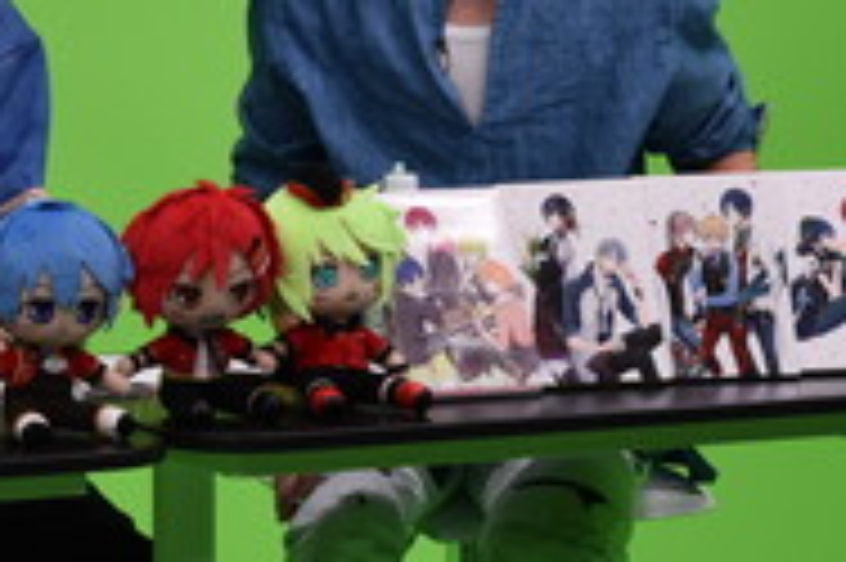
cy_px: 0
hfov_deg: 7.7
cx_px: -198
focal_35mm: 264
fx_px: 6189
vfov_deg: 5.2
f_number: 6.3
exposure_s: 1/160
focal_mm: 55
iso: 400
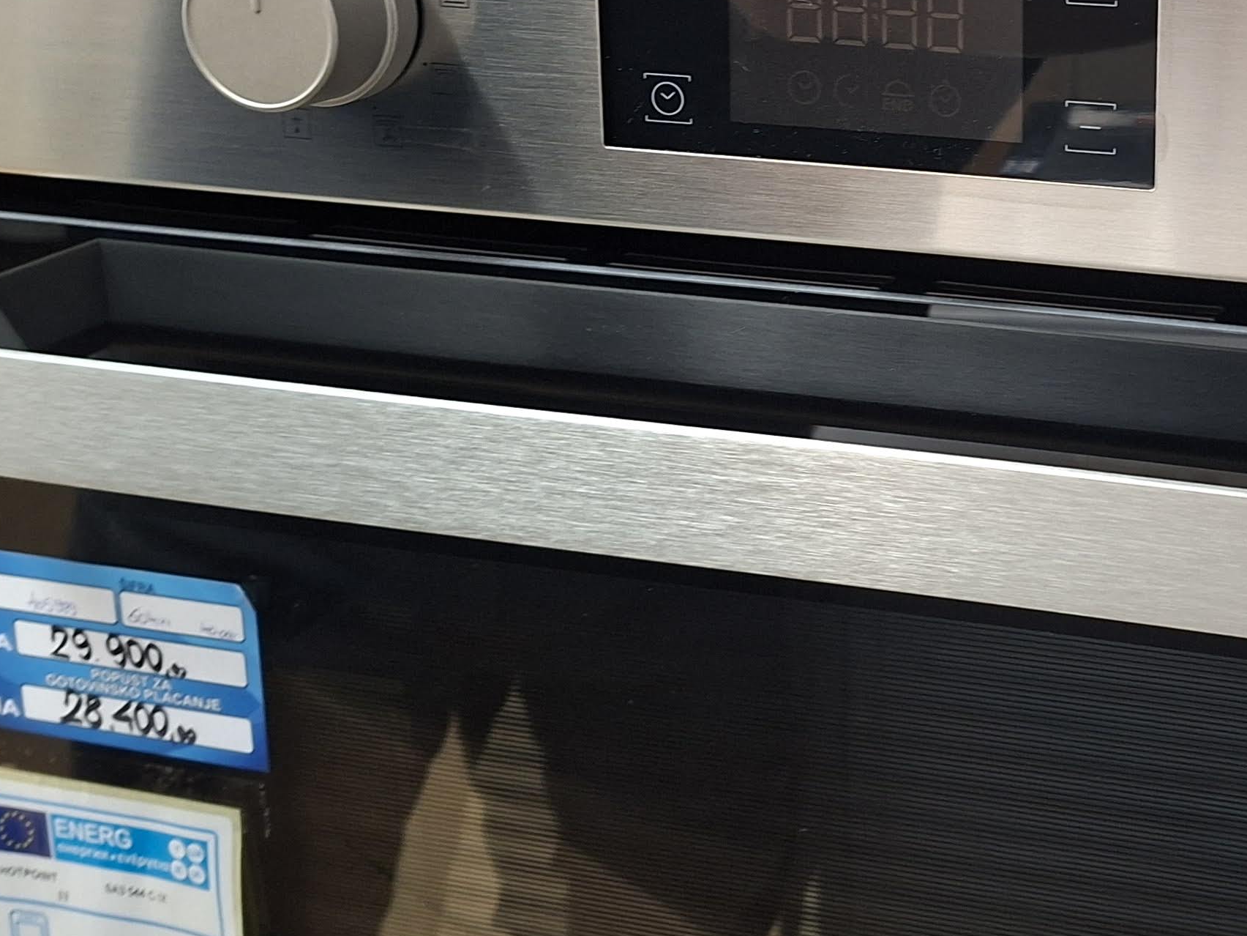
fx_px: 1945
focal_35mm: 54
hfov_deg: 33.3
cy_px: 70
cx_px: 1172
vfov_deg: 26.0
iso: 320
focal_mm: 5.54
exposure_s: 1/33
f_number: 1.8
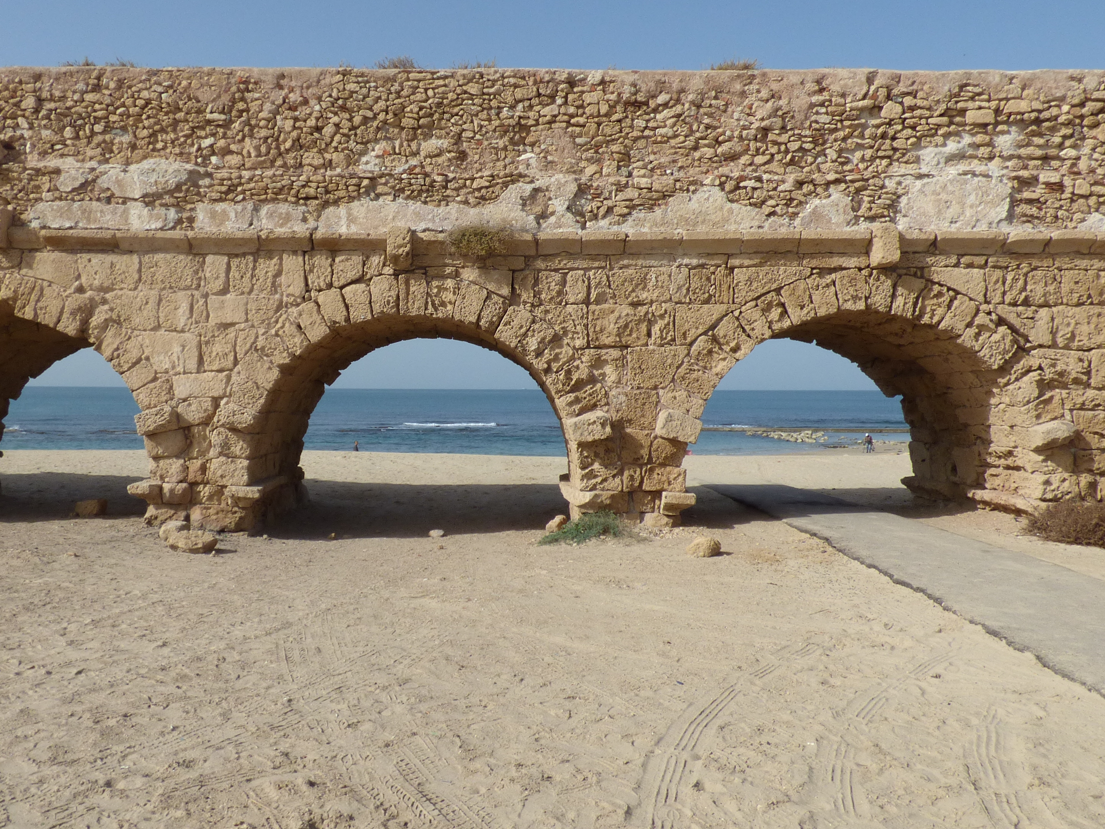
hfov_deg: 56.5
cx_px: 459
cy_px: 378
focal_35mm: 32
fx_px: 1021
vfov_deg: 44.1
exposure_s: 1/2000
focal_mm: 3.58
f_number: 3.5
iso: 100
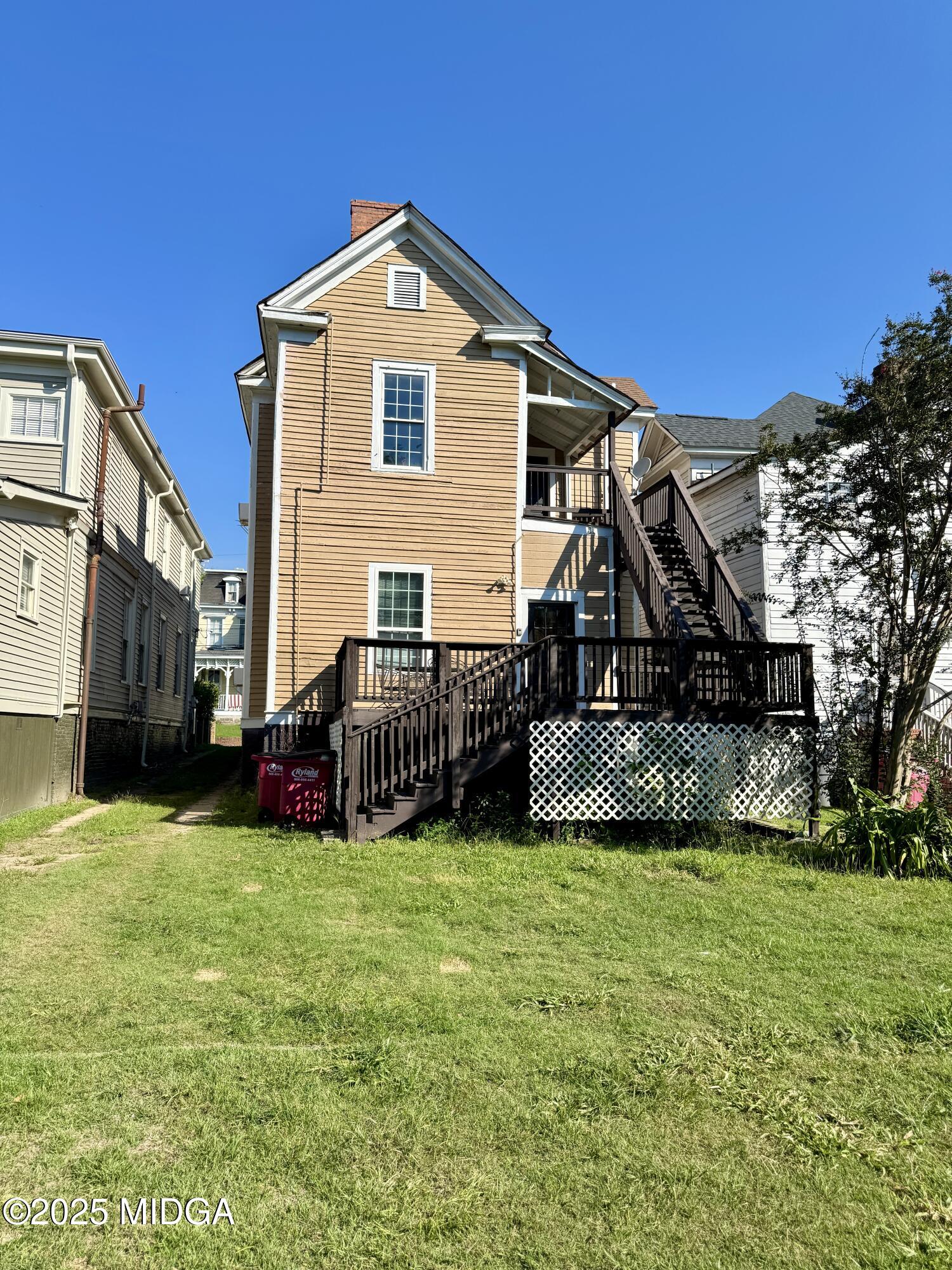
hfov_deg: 56.8
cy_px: 635
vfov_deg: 71.6
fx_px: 880
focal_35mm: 24
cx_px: 476
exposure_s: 1/3413
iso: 80
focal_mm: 6.76
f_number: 1.78
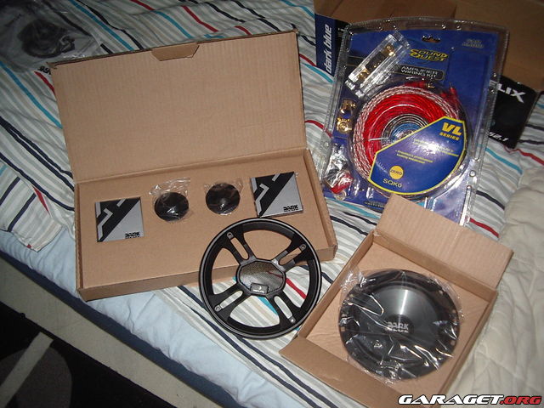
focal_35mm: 38
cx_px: 272
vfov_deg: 37.7
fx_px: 597
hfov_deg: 49.0
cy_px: 204
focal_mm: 5.8
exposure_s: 1/60
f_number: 2.6
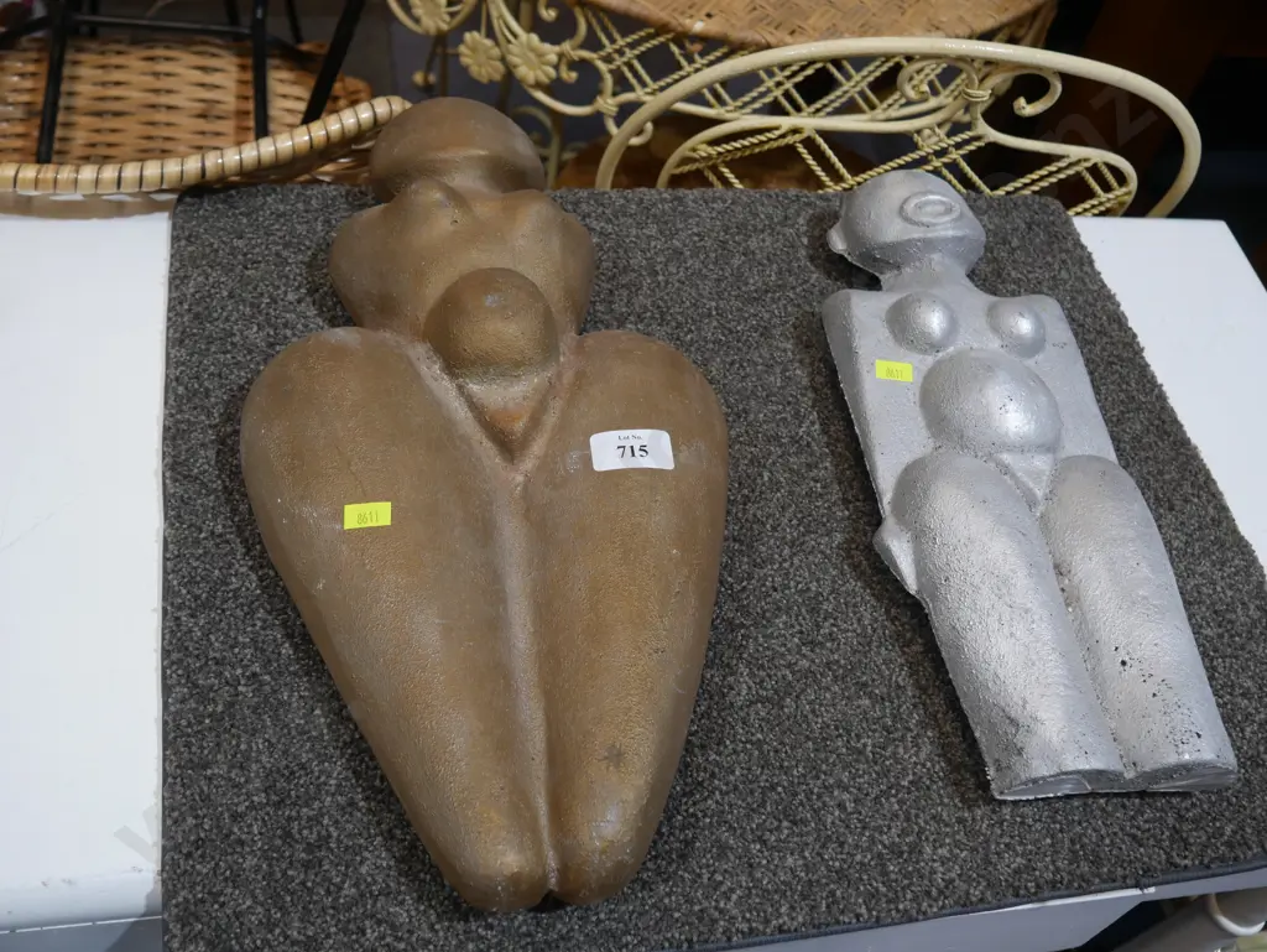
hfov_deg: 49.0
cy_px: 476
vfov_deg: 37.8
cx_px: 634
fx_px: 1392
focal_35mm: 38
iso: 200
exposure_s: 1/60
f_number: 4.1
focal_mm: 19
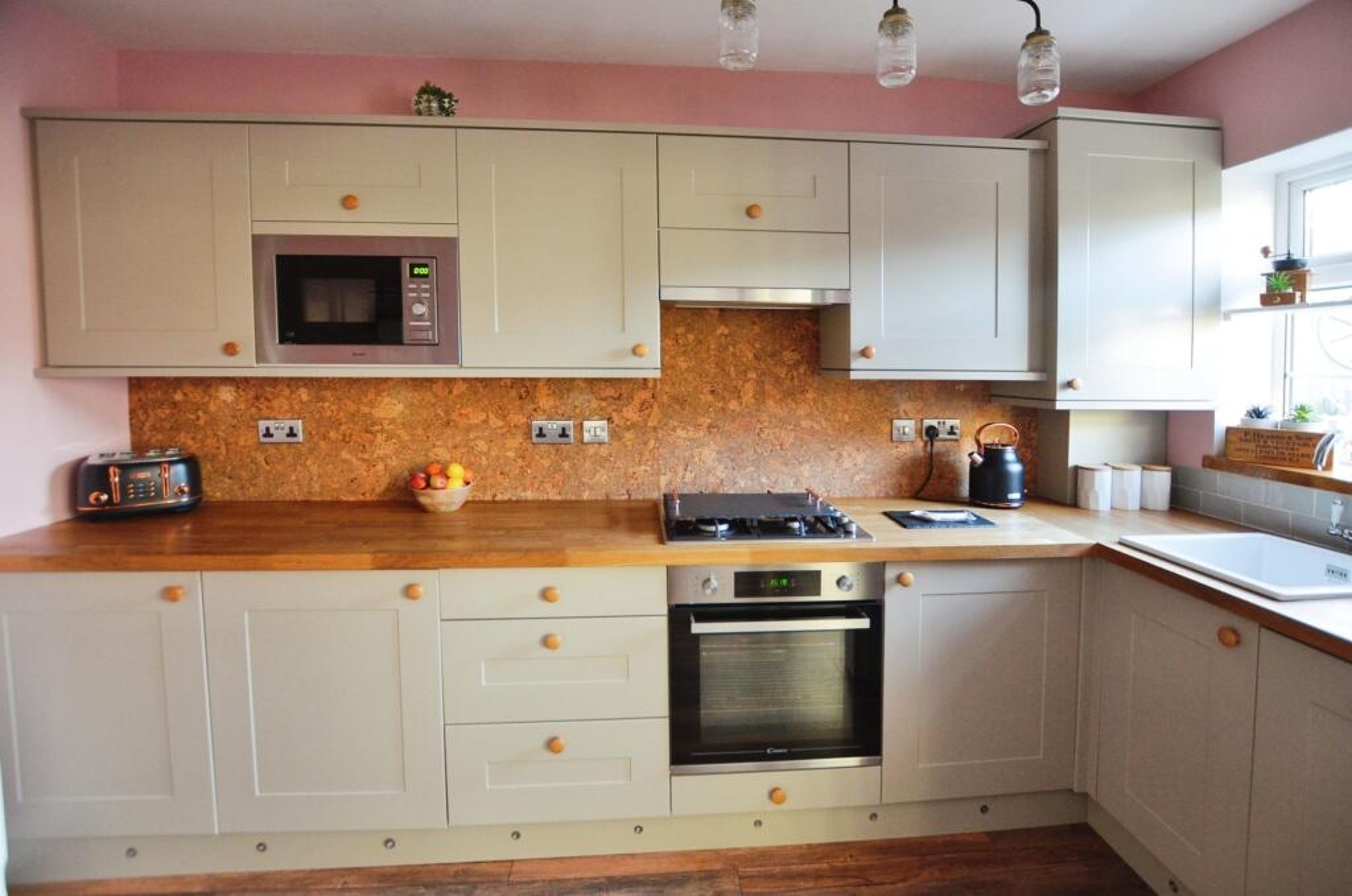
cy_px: 448
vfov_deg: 77.1
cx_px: 676
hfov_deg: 100.5
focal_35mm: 15
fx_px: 562
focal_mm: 10
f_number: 3.5
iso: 800
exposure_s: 1/30
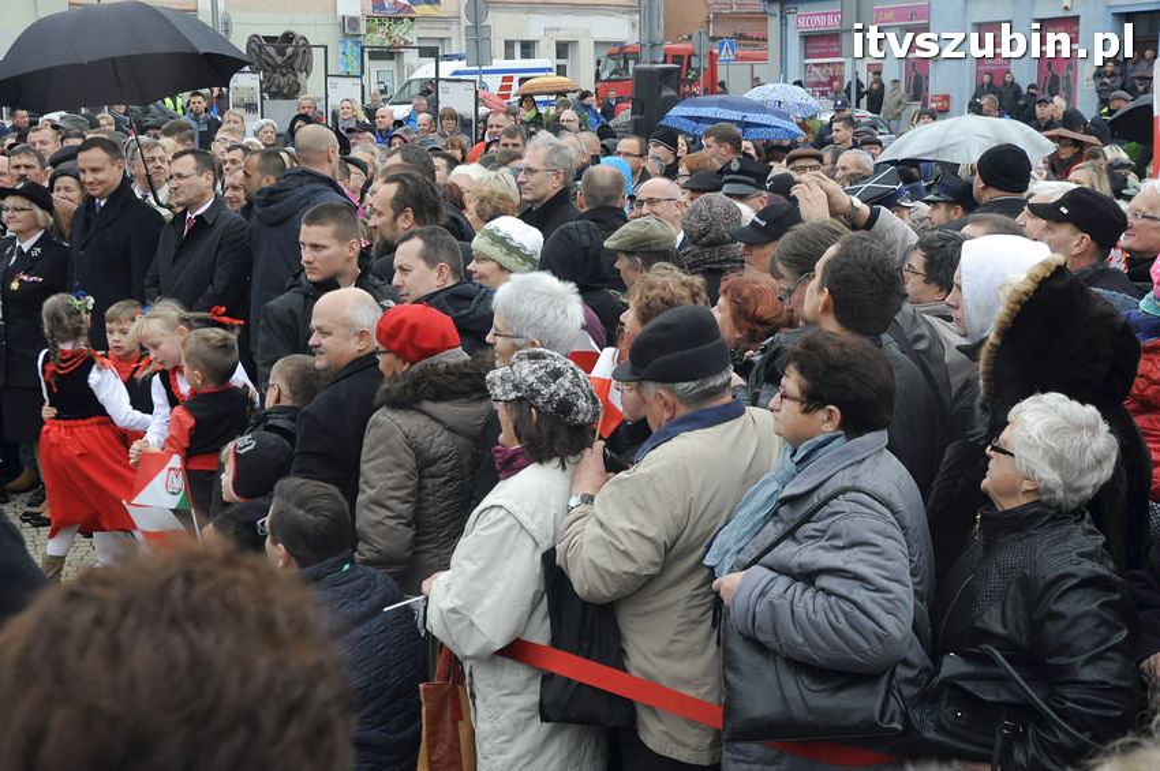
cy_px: 386
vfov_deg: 23.7
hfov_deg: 35.1
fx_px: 1835
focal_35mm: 57
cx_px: 580
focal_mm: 38
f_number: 7.1
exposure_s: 1/200
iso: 800
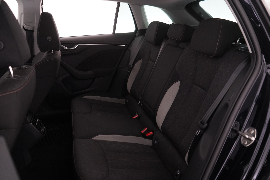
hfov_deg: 65.5
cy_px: 90
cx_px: 135
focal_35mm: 28
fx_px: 210
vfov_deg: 46.4
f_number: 3.5
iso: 4000
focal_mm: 28
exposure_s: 1/60
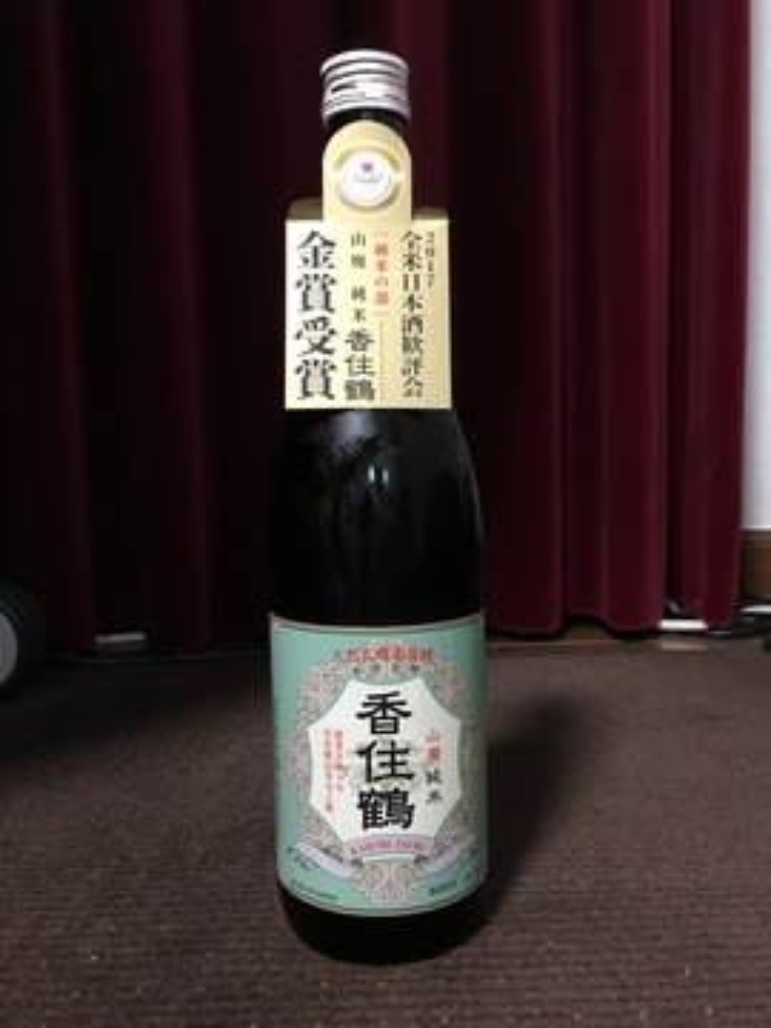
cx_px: 386
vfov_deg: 61.7
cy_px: 514
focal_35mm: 29
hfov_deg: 48.2
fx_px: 861
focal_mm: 4.15
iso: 250
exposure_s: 1/15
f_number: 2.2
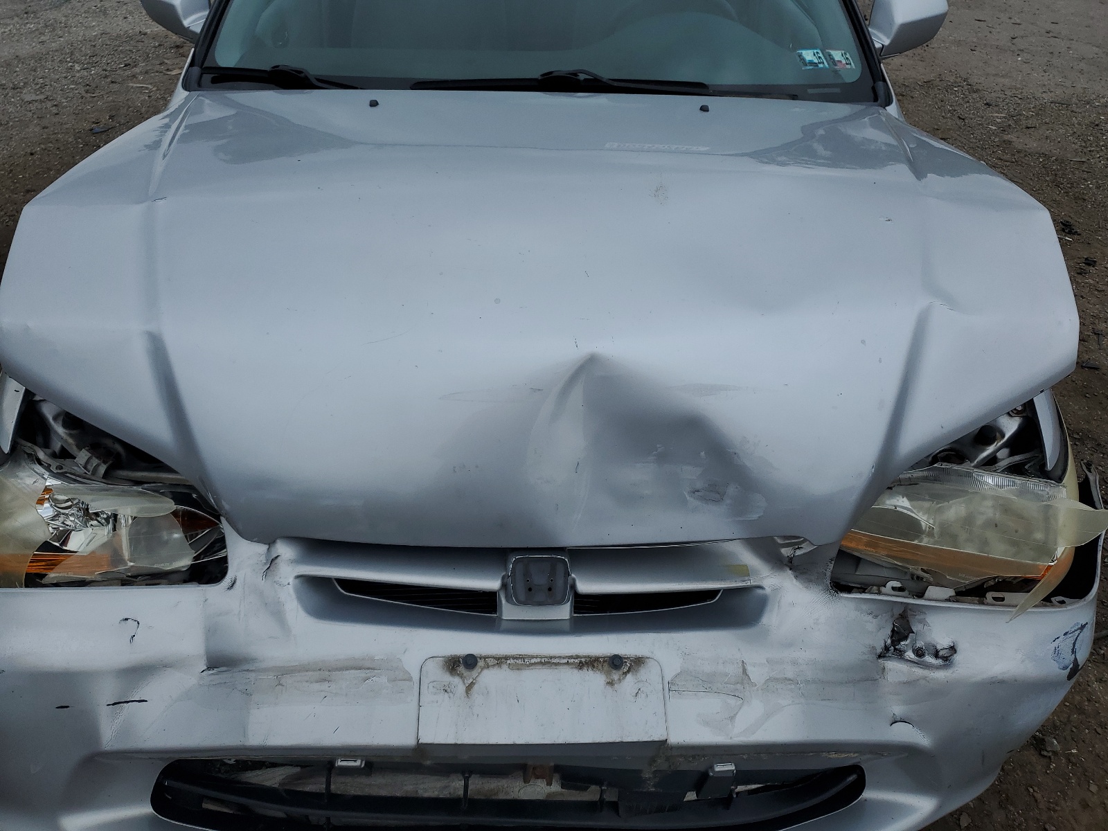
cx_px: 554
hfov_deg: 67.3
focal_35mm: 26
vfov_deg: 53.1
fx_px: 832
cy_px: 416
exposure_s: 1/5000
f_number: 1.5
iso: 50
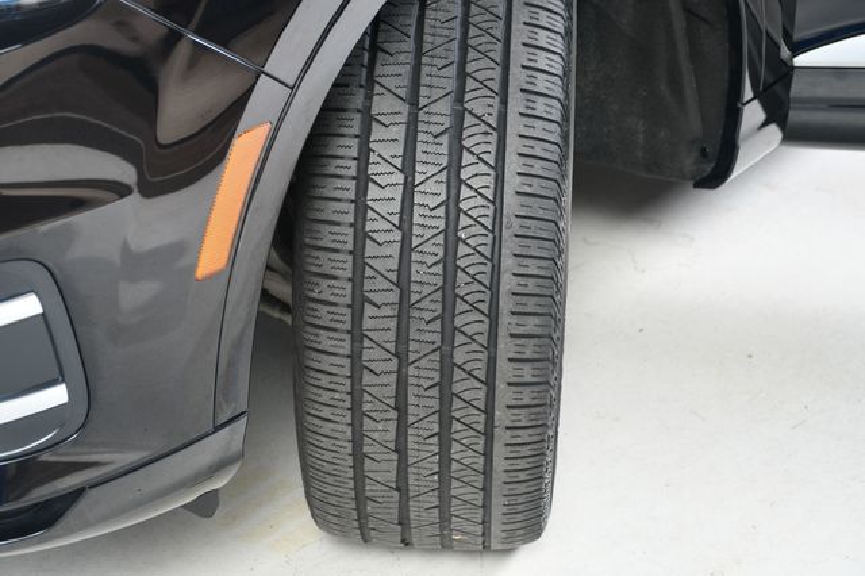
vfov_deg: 18.9
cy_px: 288
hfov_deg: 28.1
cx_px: 432
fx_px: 1729
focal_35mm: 72
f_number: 4.5
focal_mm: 48
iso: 100
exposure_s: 1/160
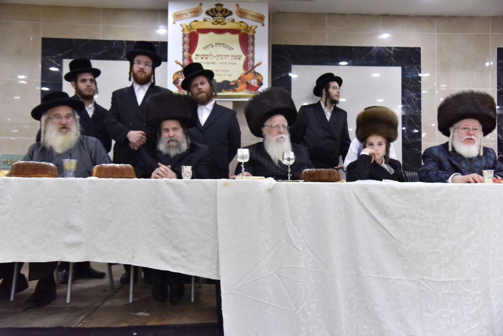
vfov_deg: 38.9
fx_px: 475
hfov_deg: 55.8
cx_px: 252
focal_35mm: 34
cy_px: 168
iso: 1600
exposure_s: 1/250
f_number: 4
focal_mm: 34
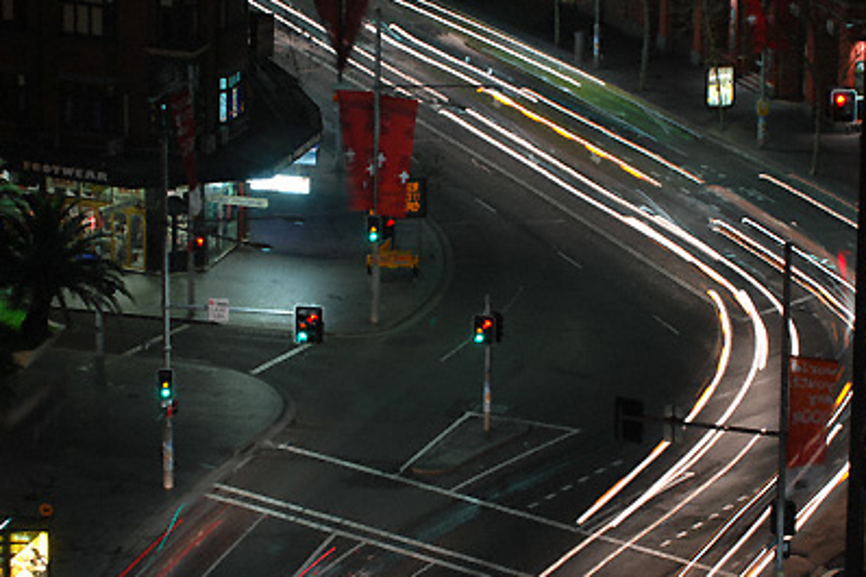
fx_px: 4752
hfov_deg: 10.4
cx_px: 448
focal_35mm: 198
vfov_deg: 6.9
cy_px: 329
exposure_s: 3.6
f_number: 8
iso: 100
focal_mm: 105
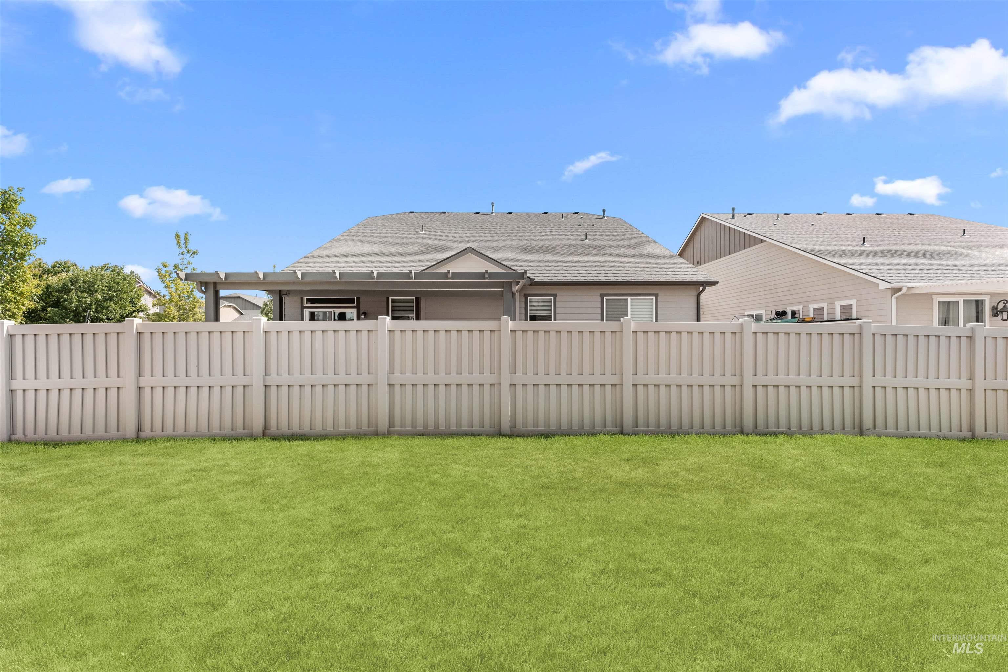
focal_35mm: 14
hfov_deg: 104.3
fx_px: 392
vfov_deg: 81.2
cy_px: 336
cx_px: 504
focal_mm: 14
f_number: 8
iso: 640
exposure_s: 1/640
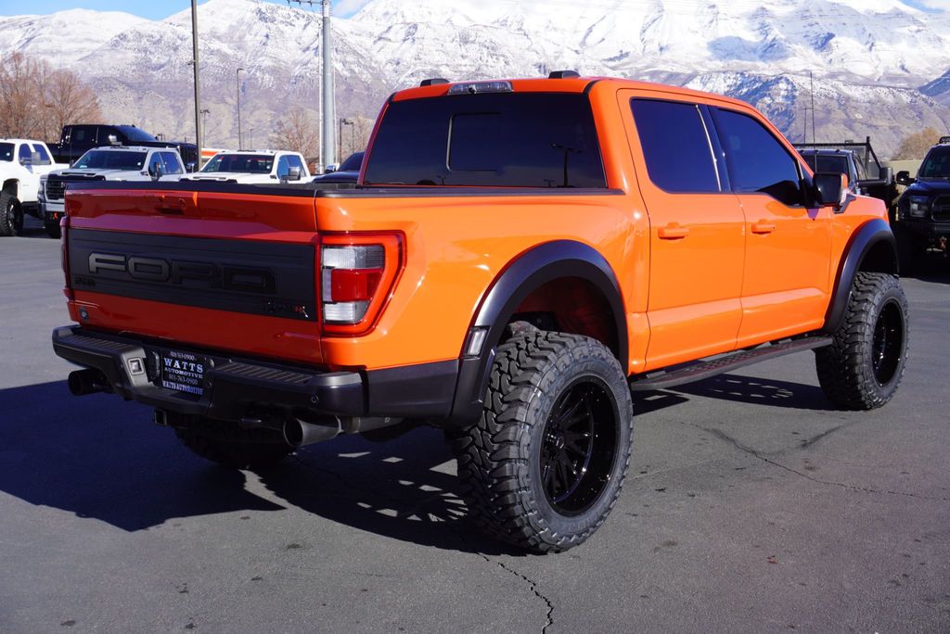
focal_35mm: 40
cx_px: 475
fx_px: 1069
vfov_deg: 33.1
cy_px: 317
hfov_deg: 47.9
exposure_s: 1/200
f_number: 8
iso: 100
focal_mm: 27
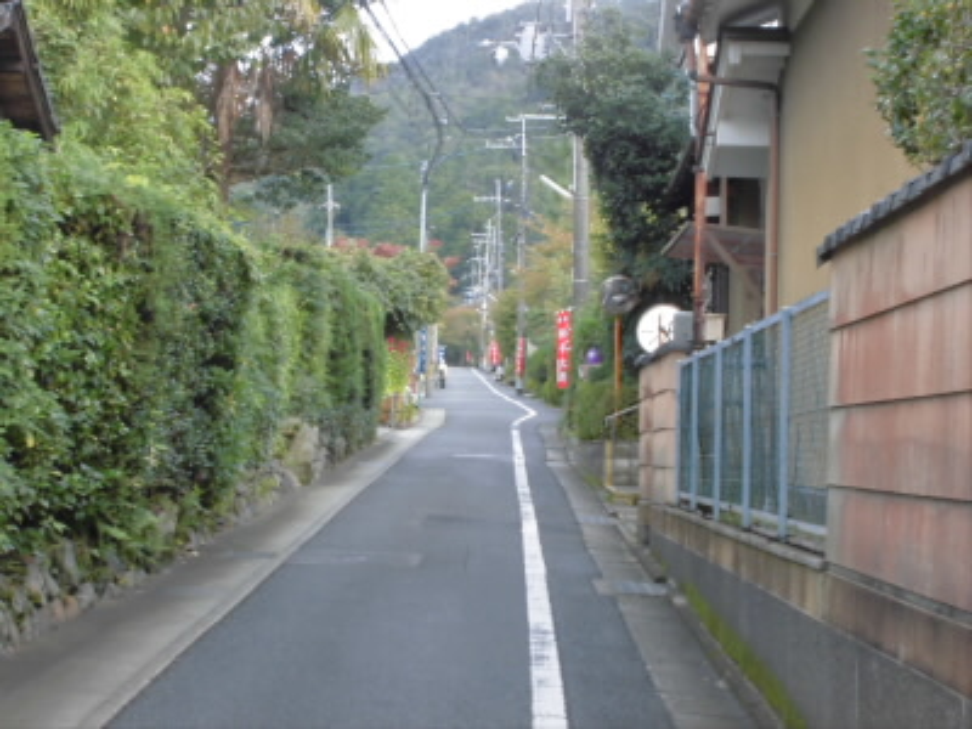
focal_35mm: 73
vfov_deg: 20.2
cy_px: 364
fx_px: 2050
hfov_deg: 26.7
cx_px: 486
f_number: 6.1
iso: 200
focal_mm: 13.1
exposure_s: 1/60
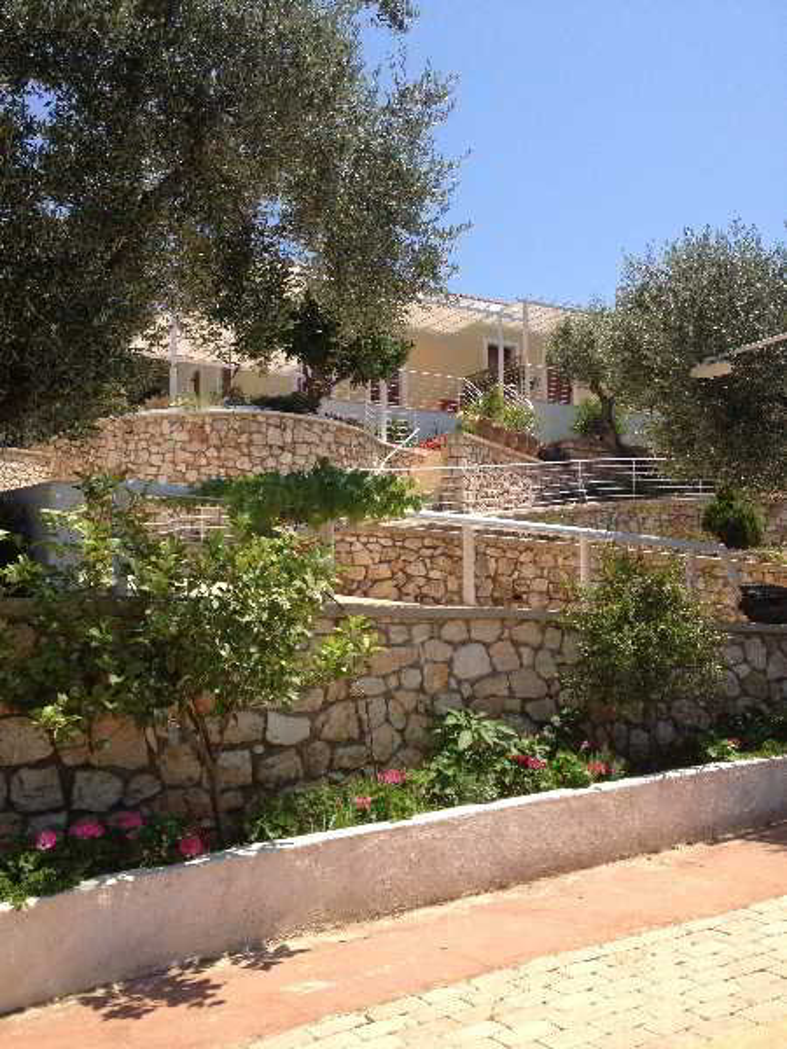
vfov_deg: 52.6
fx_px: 1061
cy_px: 524
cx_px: 394
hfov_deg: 40.7
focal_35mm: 35
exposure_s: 1/1416
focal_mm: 4.28
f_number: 2.4
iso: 50
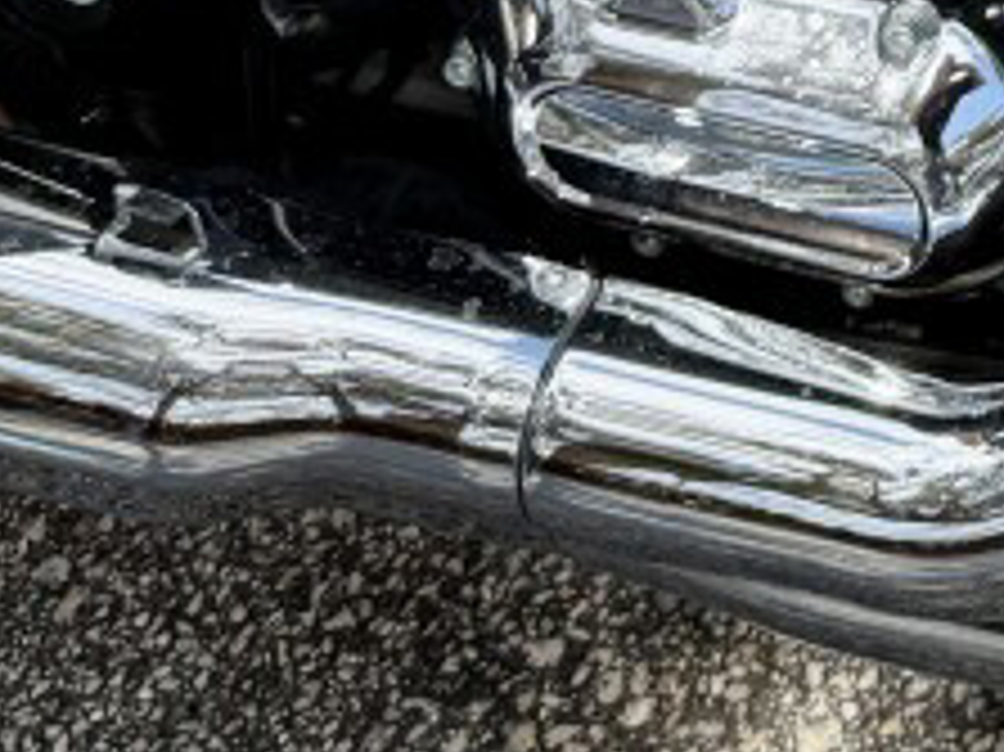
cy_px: -779
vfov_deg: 11.5
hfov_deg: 14.8
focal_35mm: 115
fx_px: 3334
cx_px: 1857
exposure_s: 1/2445
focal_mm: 6.76
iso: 80
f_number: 1.78
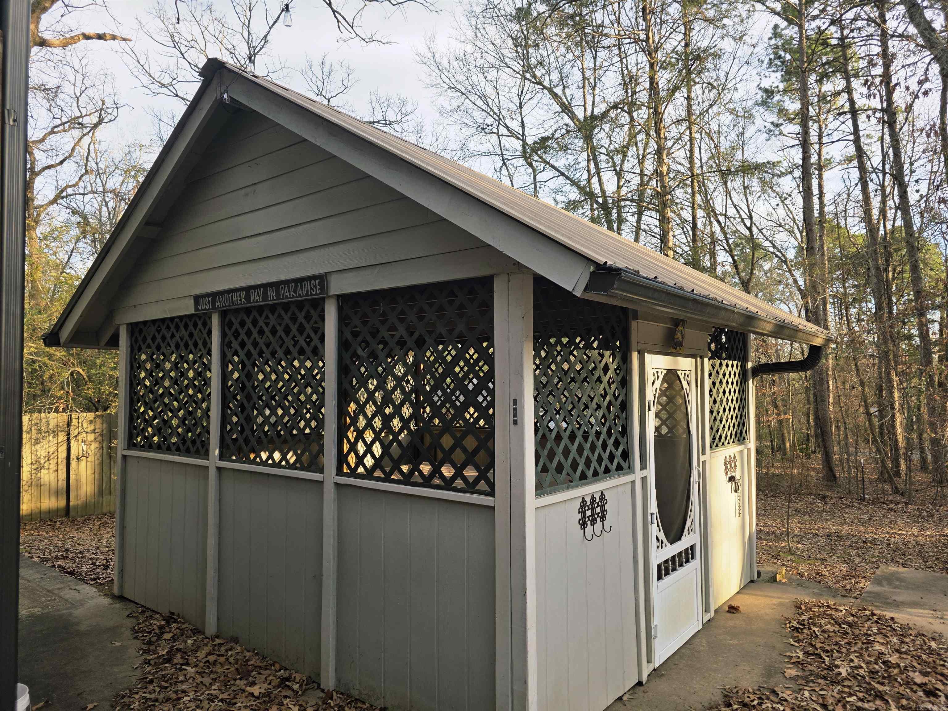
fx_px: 630
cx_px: 474
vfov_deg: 58.9
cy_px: 356
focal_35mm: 23
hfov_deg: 73.9
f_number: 1.7
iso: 80
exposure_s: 1/1667
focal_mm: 6.3
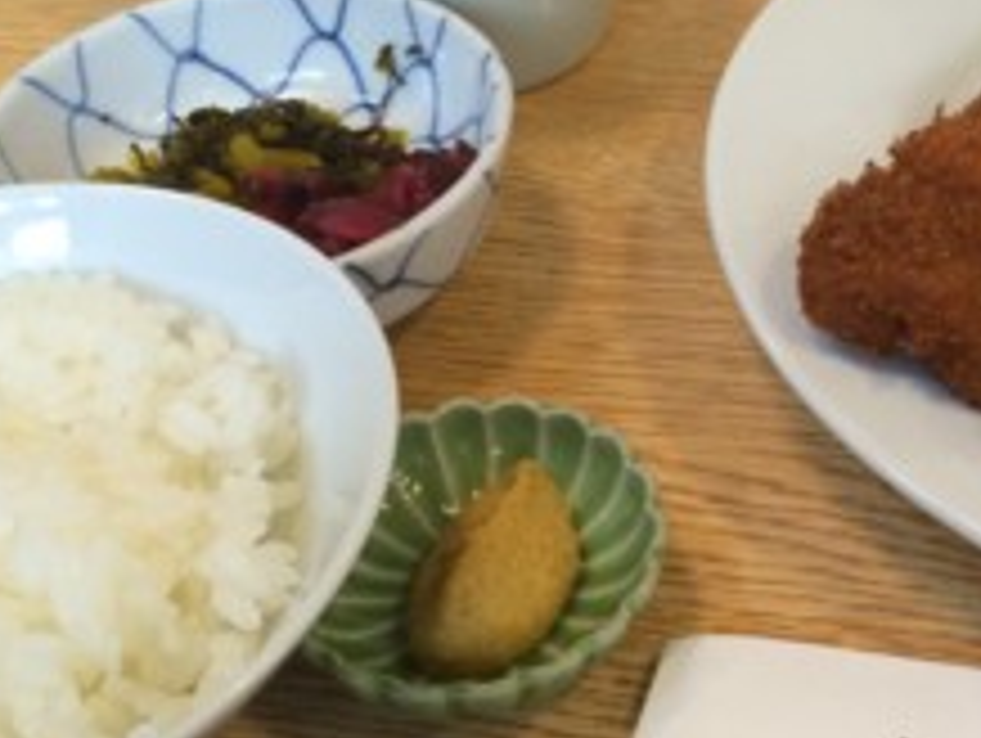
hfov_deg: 30.1
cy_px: 279
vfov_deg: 23.6
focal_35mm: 62
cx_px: 846
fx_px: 1759
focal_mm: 4.12
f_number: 2.2
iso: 64
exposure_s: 1/30
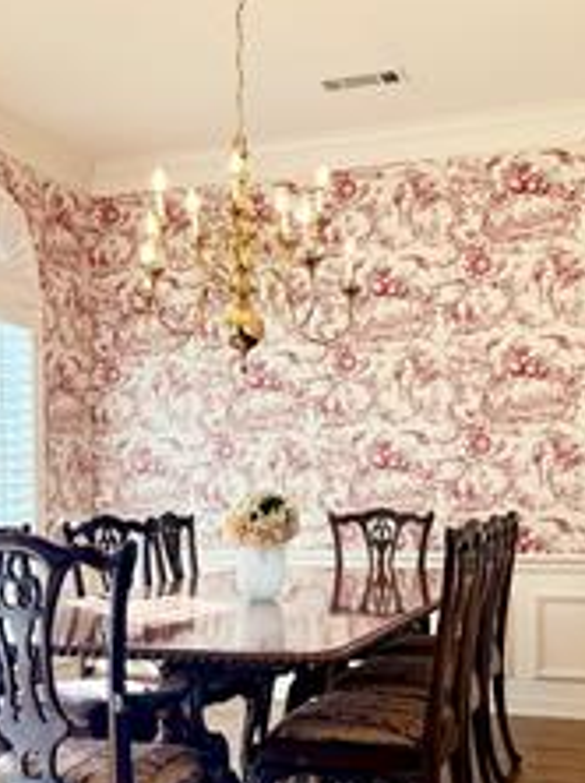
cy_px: 494
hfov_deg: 27.9
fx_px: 1174
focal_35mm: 52
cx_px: 222
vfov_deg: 36.6
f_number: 1.78
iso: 100
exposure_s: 1/426
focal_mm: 6.76
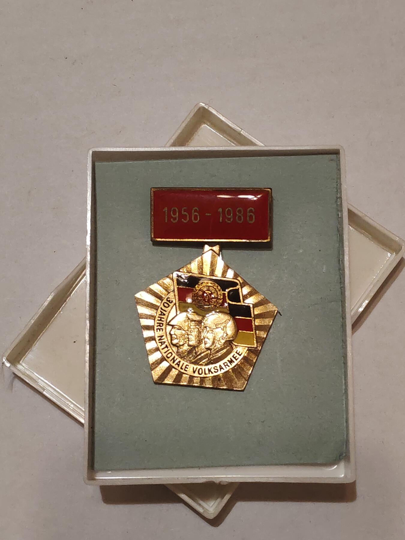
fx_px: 1061
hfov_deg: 21.6
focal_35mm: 68
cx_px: 202
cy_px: 270
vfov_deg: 28.6
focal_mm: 5.52
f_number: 1.95
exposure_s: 1/33
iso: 500
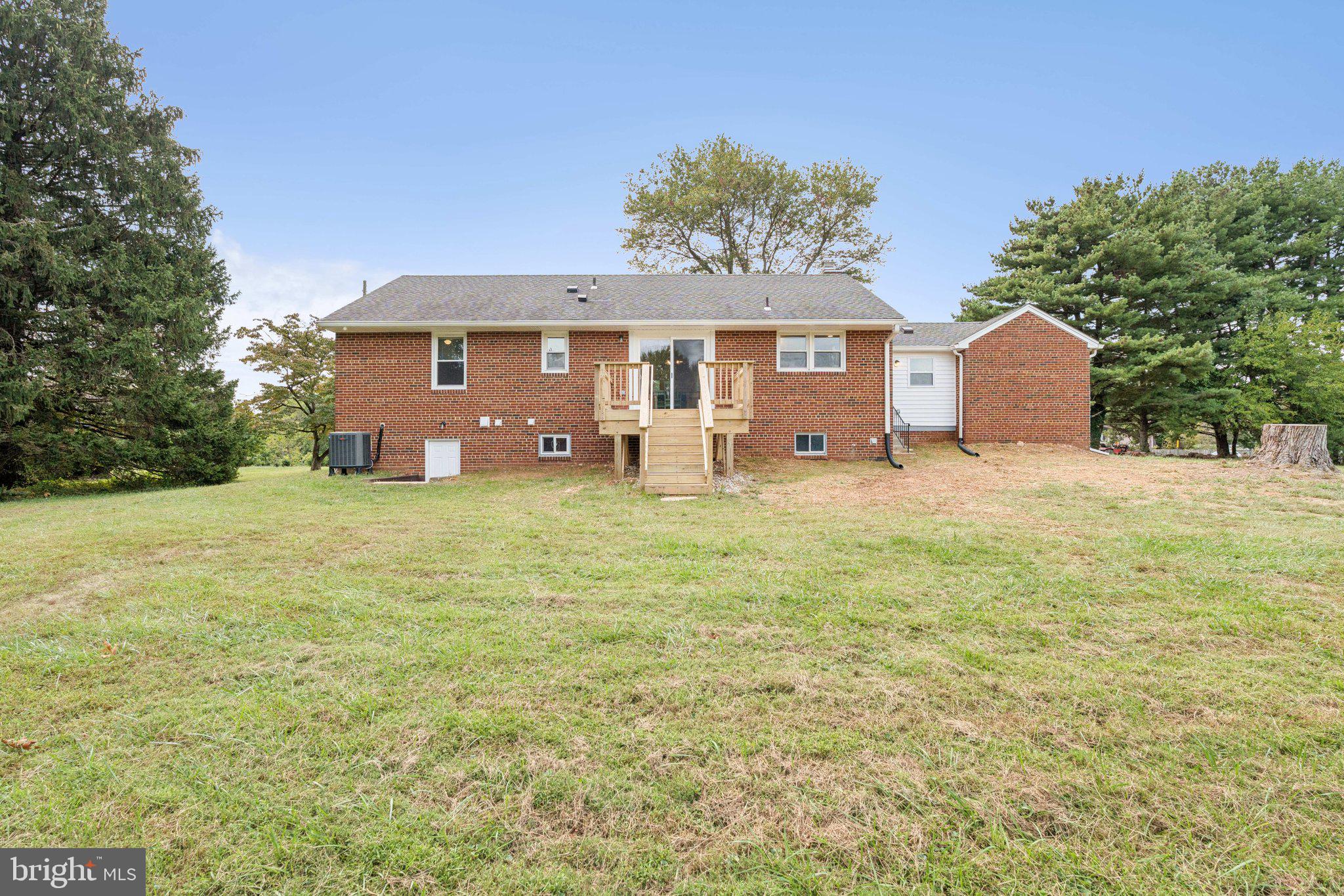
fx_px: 597
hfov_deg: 96.7
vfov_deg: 73.7
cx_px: 672
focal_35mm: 16
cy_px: 448
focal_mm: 16
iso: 400
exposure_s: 1/640
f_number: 7.1
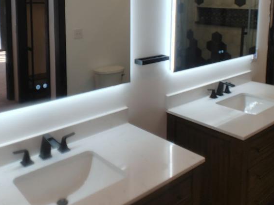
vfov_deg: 34.5
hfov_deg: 46.2
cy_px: 32
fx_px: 317
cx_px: 94
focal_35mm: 40
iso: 50
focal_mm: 1.78
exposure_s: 1/60
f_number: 1.9
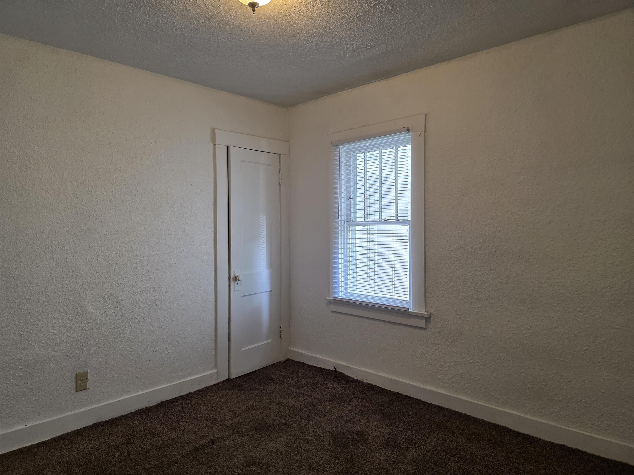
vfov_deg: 58.9
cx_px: 317
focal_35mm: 23
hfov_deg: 73.9
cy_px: 238
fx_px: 421
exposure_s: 1/120
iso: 160
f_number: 1.7
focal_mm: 6.3
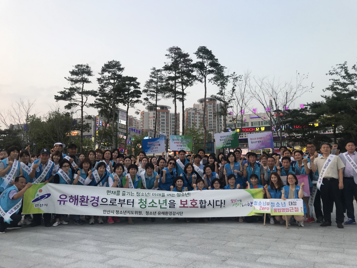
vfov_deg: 49.7
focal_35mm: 28
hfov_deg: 63.4
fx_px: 289
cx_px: 178
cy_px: 134
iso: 32
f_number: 1.8
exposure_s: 1/120
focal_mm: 3.99
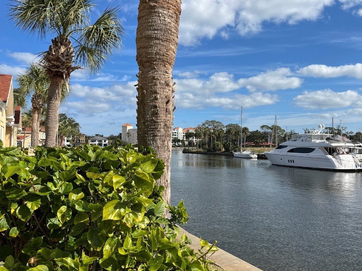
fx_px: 314
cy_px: 130
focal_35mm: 30
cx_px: 187
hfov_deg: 59.9
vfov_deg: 46.8
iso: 50
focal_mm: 5.1
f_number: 1.6
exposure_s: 1/5076
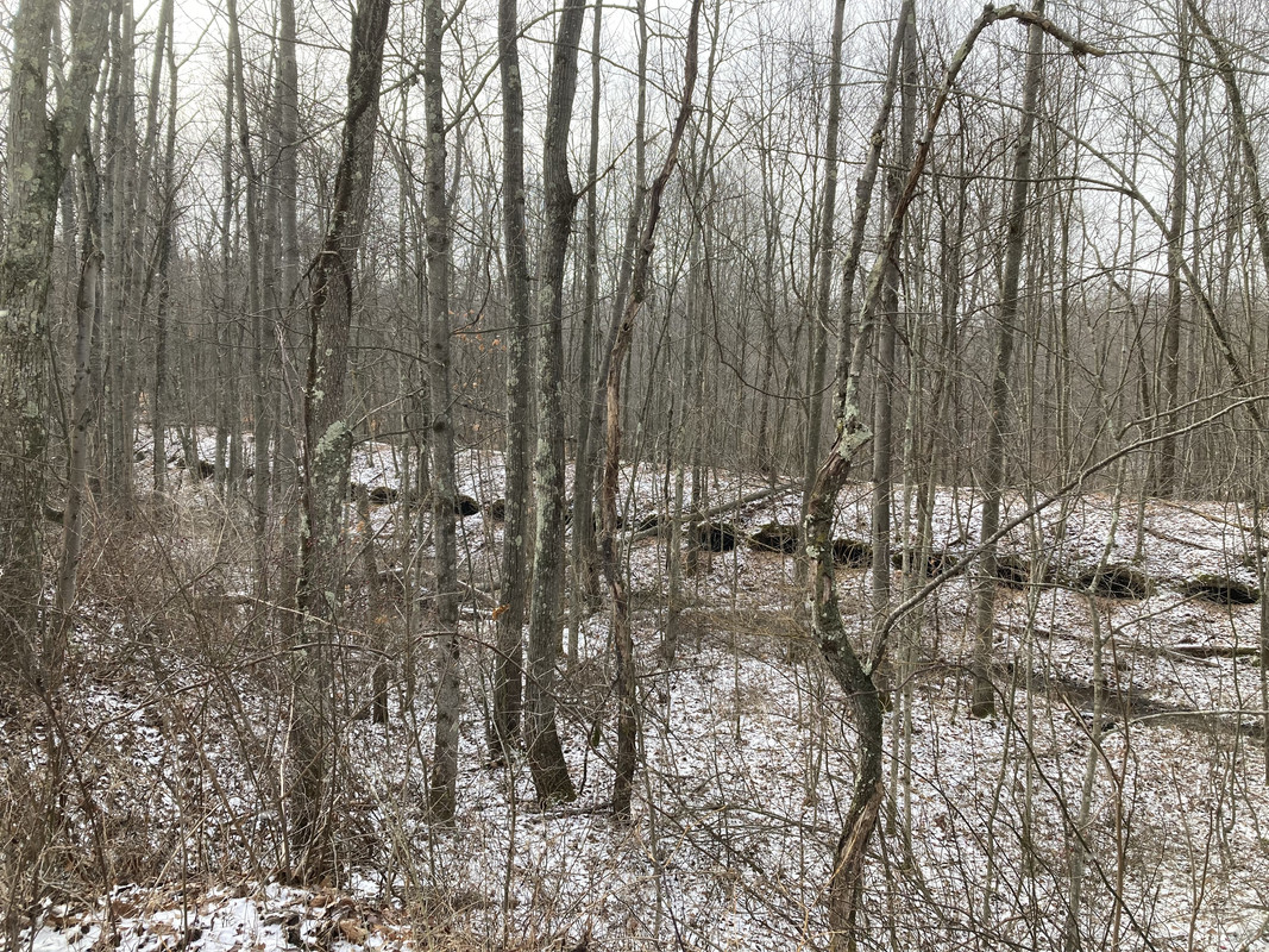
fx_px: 1026
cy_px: 476
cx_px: 634
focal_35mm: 28
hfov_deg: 63.4
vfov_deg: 49.7
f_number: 1.8
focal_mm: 3.99
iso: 20
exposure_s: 1/448
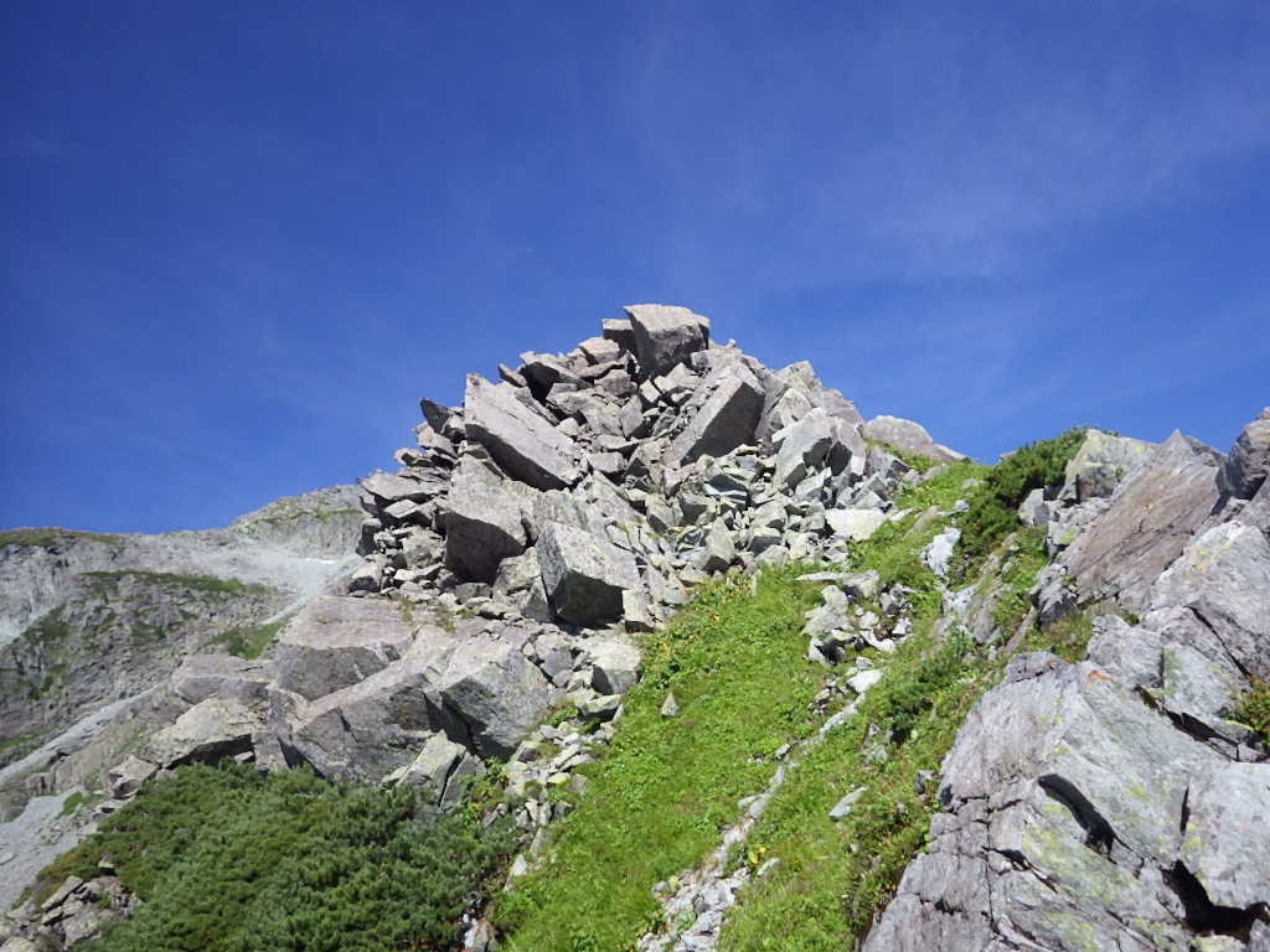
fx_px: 917
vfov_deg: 54.9
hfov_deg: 69.4
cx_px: 635
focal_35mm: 25
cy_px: 476
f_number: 2.8
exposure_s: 1/1250
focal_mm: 4.5
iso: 125
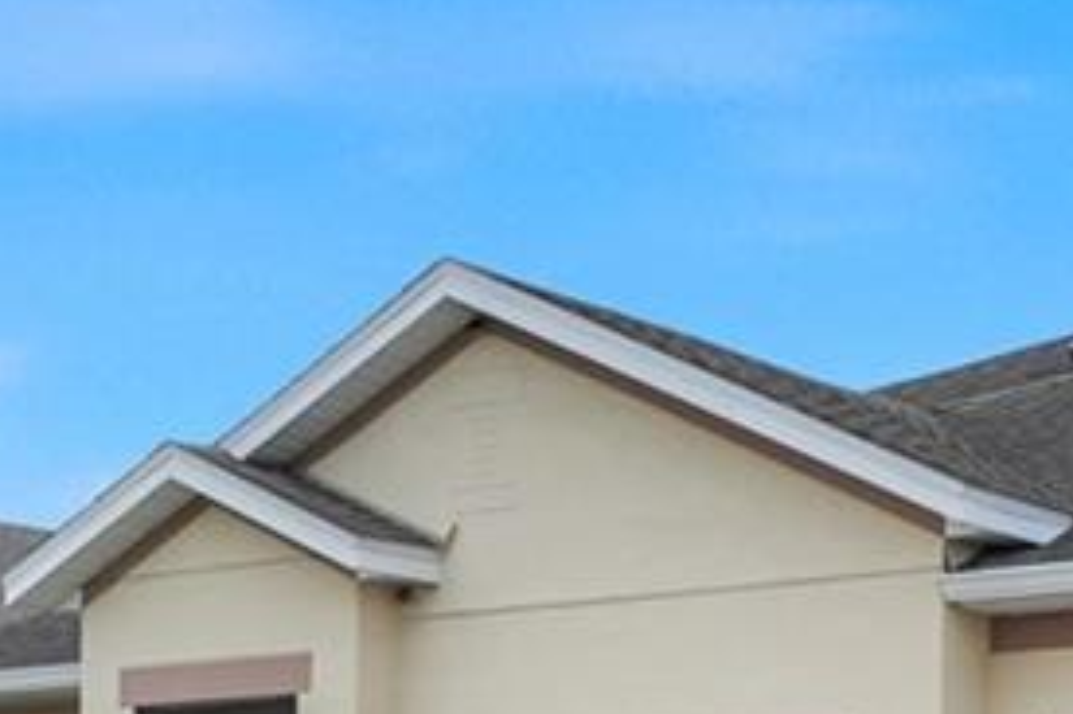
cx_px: 964
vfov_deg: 13.6
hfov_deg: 20.8
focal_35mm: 96
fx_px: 2857
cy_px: 999
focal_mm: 16.5
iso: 250
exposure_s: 1/80
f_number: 9
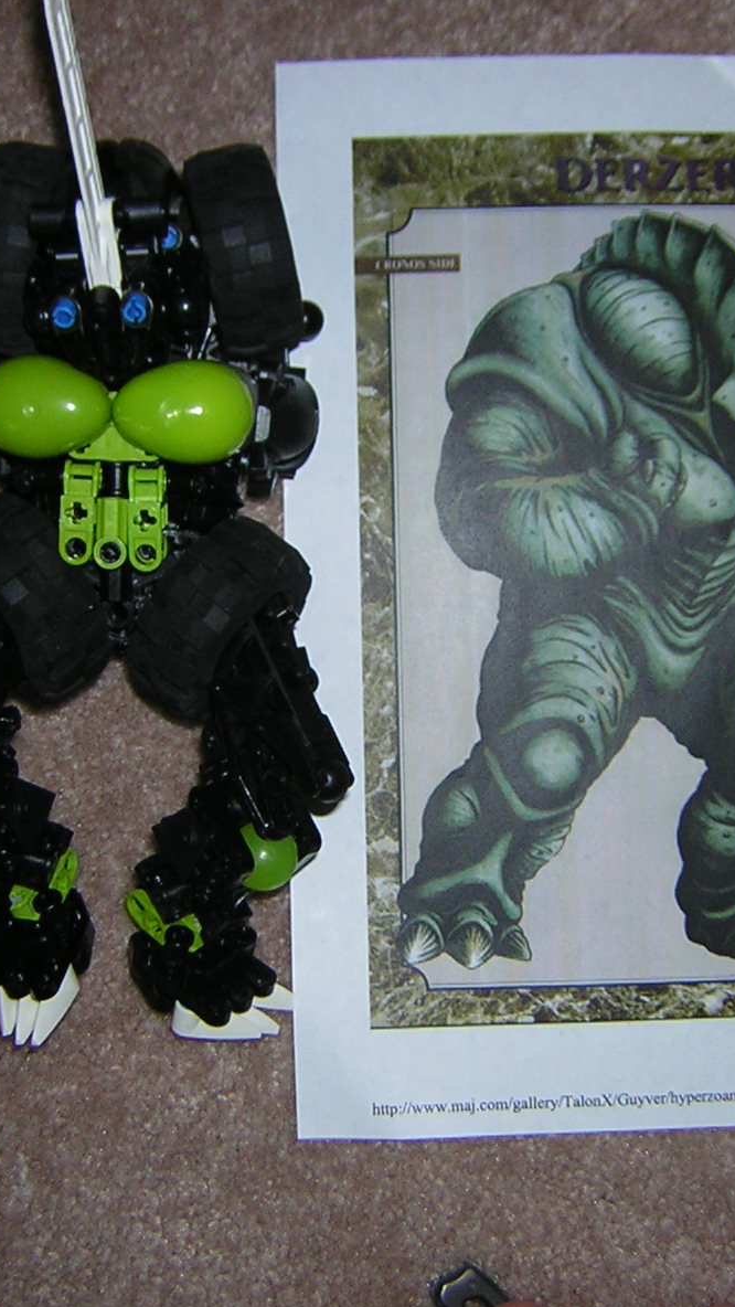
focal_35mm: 53
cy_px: 658
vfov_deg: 39.2
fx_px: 1836
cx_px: 462
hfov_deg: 22.6
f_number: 2.6
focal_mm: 4.7
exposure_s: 1/60.1
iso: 50
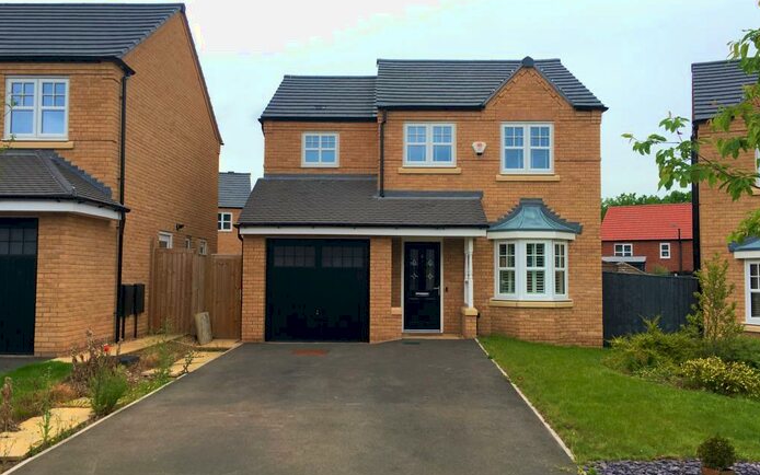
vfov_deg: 40.6
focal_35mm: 31
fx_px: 642
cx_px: 382
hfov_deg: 61.2
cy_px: 244
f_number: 2.2
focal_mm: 4.15
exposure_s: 1/255
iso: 25
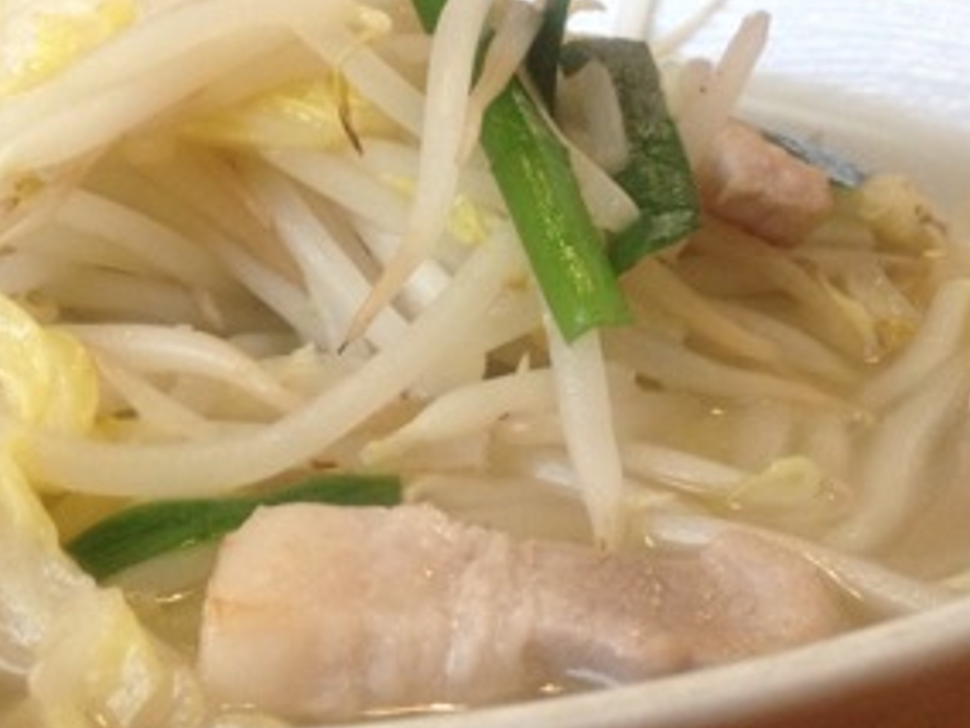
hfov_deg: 24.5
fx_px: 2214
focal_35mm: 79
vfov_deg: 18.7
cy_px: 342
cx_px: 263
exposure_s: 1/20
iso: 160
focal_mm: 4.28
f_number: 2.4
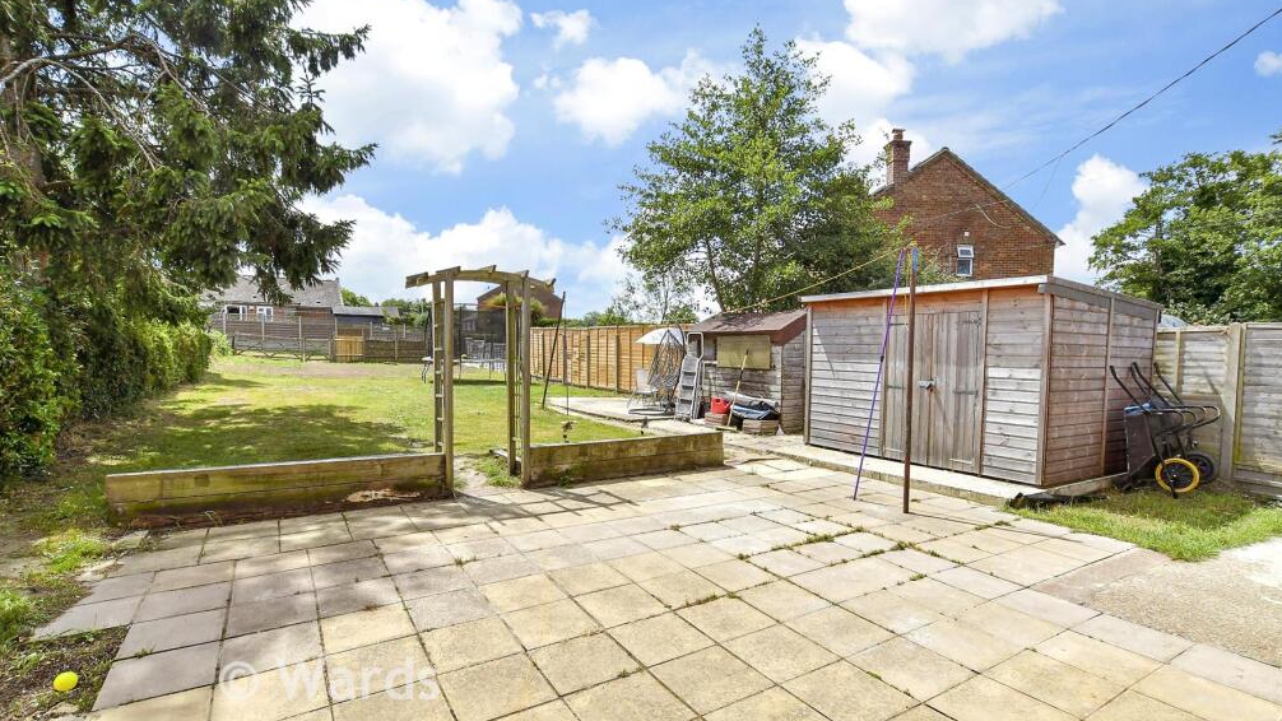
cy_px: 382
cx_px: 642
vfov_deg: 67.0
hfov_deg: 99.4
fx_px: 544
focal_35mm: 16
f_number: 8
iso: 320
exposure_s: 1/1000
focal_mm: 10
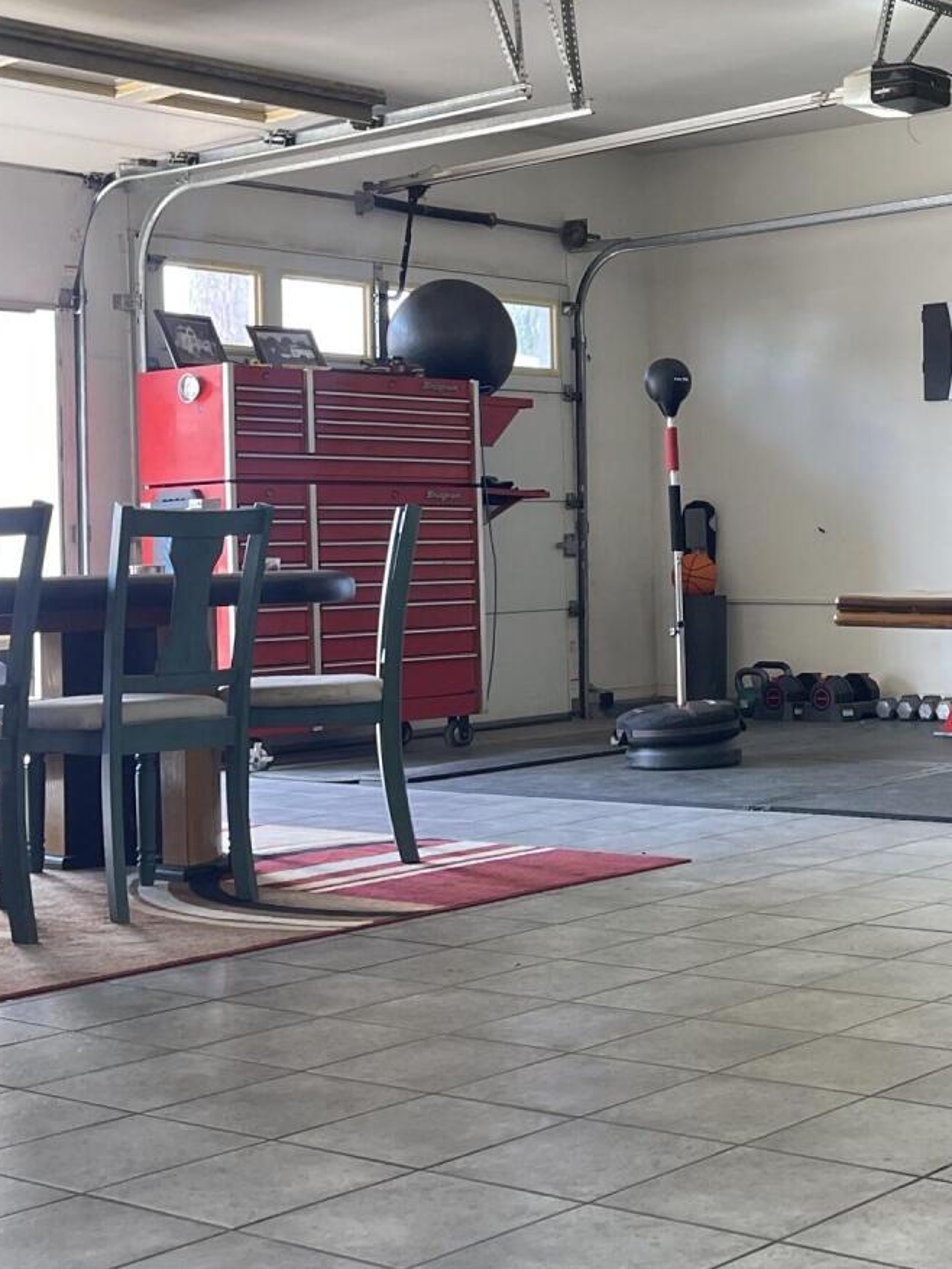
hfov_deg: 24.9
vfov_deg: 33.7
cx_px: 857
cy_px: 554
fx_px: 2090
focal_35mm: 57
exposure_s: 1/120
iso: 125
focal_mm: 5.1
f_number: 1.6
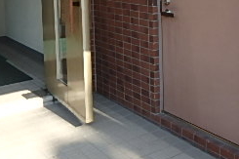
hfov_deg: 34.8
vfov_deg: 22.4
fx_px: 378
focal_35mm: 57
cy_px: -17
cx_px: 83
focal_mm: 3.7
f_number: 3.5
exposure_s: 1/160
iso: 125
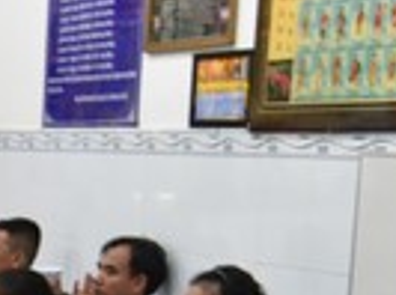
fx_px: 1723
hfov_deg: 11.3
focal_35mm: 151
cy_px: 328
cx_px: -497
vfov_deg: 9.7
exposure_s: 1/60
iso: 640
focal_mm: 32
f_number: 4
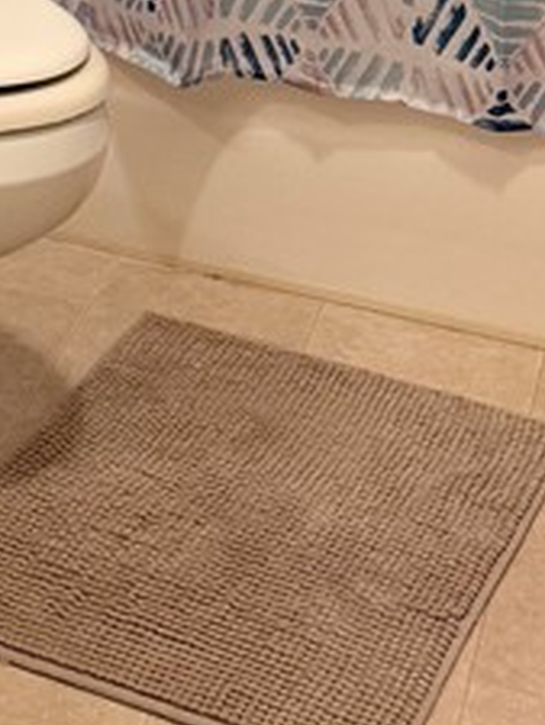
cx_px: -319
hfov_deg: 12.8
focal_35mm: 109
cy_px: -880
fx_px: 2286
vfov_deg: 14.0
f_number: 1.78
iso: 200
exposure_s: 1/60
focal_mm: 6.76
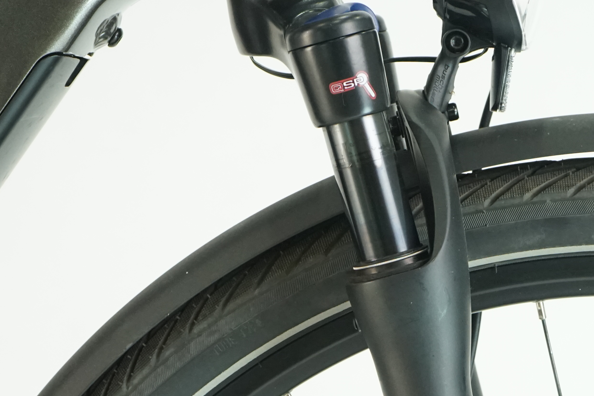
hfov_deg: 15.6
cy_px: 464
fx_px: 2161
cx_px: 453
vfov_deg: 10.3
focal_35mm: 131
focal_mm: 54
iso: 2500
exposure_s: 1/200
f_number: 5.6
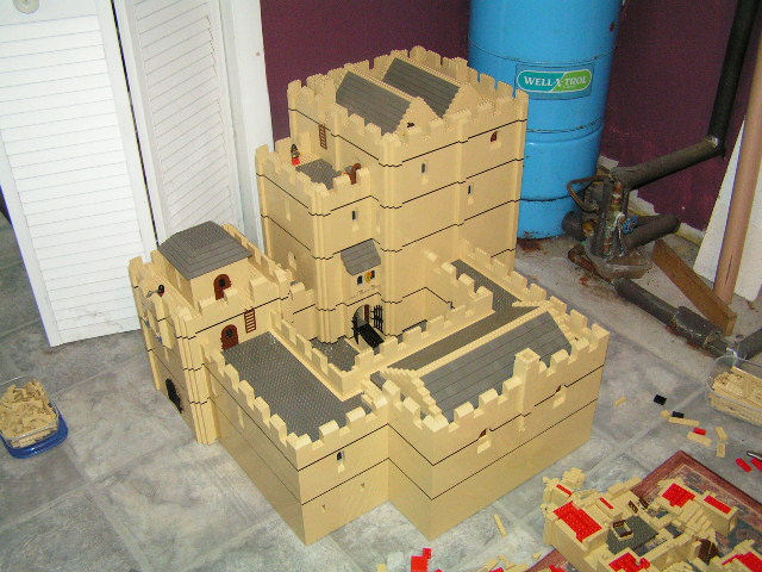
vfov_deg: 37.7
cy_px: 286
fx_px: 836
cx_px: 381
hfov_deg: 49.0
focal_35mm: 38
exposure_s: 1/40
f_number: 2.8
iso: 200
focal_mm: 6.3
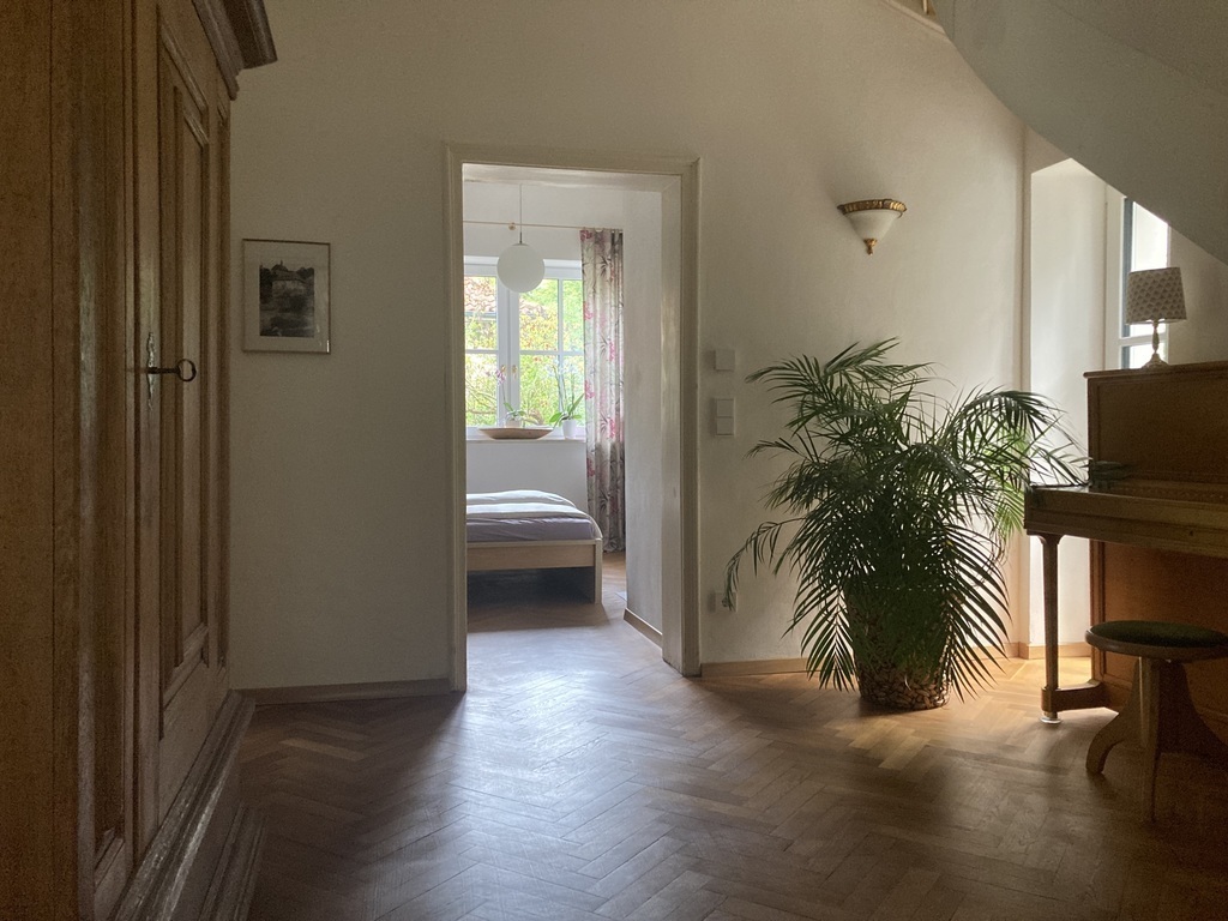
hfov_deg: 63.4
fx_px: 993
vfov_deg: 49.7
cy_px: 460
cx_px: 614
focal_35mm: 28
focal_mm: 3.99
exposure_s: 1/49
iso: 320
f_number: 1.8
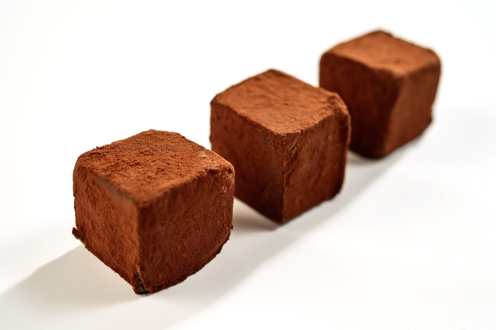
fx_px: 826
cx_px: 248
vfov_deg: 22.6
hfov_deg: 33.4
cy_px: 165
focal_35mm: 60
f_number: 9
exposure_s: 1/200
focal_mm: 60
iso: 100
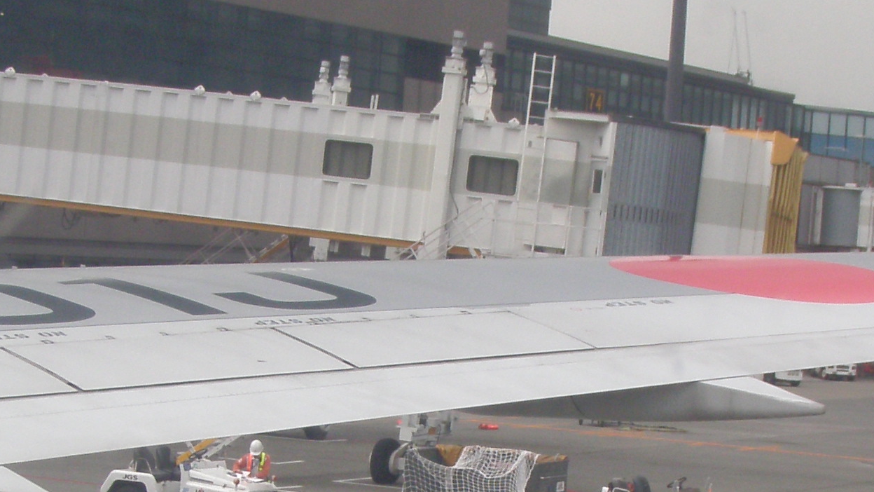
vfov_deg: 9.9
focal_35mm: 121
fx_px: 2804
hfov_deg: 17.7
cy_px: 516
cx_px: 491
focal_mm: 6.7
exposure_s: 1/500
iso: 80
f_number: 3.5
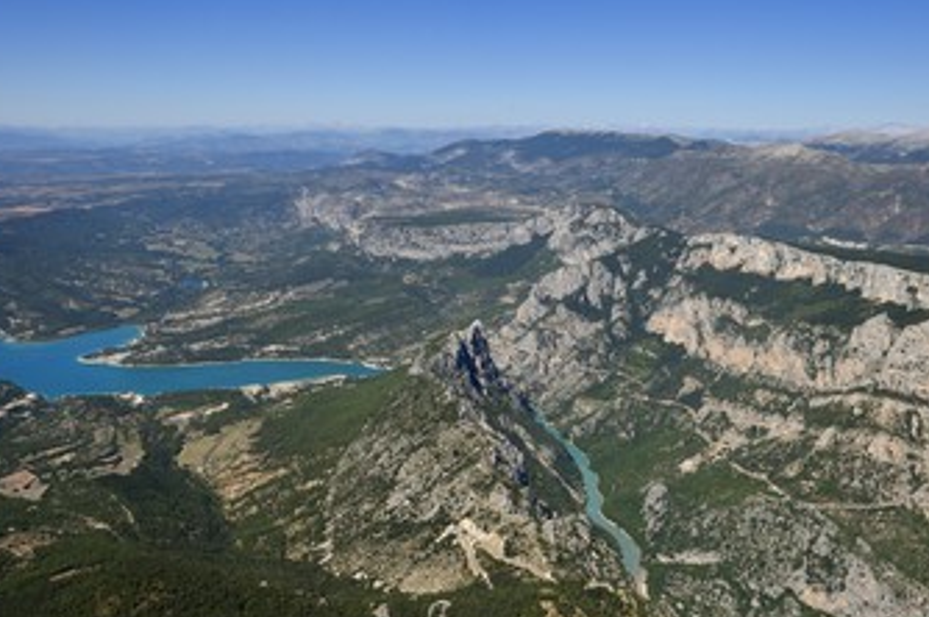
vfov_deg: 38.8
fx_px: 877
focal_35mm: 34
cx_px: 498
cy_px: 328
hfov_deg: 55.8
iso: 400
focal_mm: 27
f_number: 14
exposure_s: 1/500
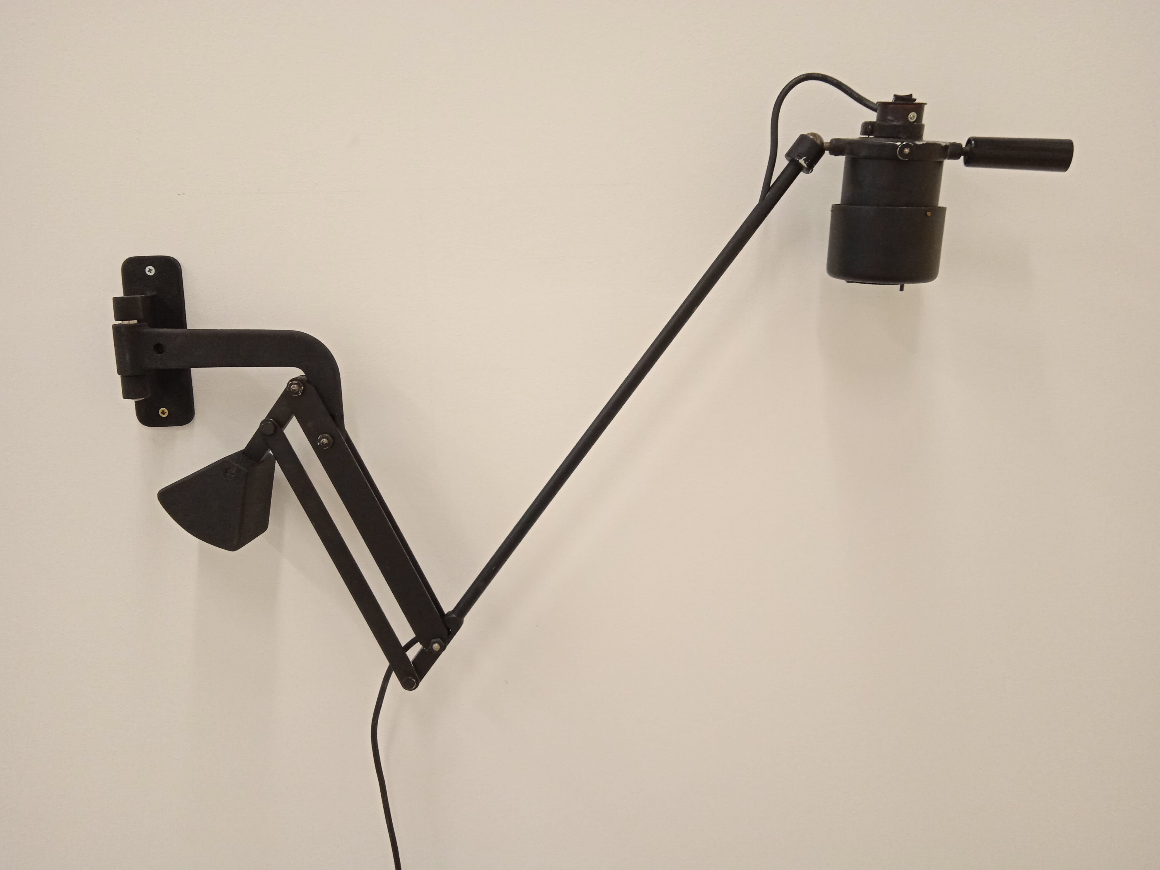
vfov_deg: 49.7
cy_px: 435
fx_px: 938
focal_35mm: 28
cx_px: 580
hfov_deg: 63.4
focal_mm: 3.43
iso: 278
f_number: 2.2
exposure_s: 1/33.3
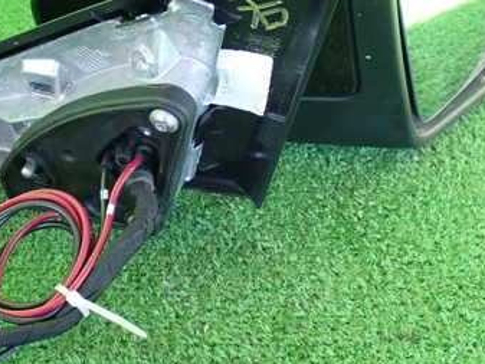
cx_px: 187
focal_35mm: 89
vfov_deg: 16.6
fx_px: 1247
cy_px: 117
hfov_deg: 22.0
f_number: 3.2
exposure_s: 1/125
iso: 640
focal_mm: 9.01
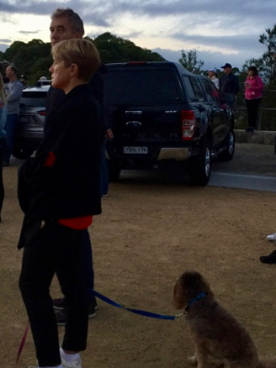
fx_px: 564
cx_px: 147
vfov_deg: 36.2
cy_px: 180
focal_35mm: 53
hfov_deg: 27.5
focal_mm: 4.15
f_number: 2.2
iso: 160
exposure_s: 1/33
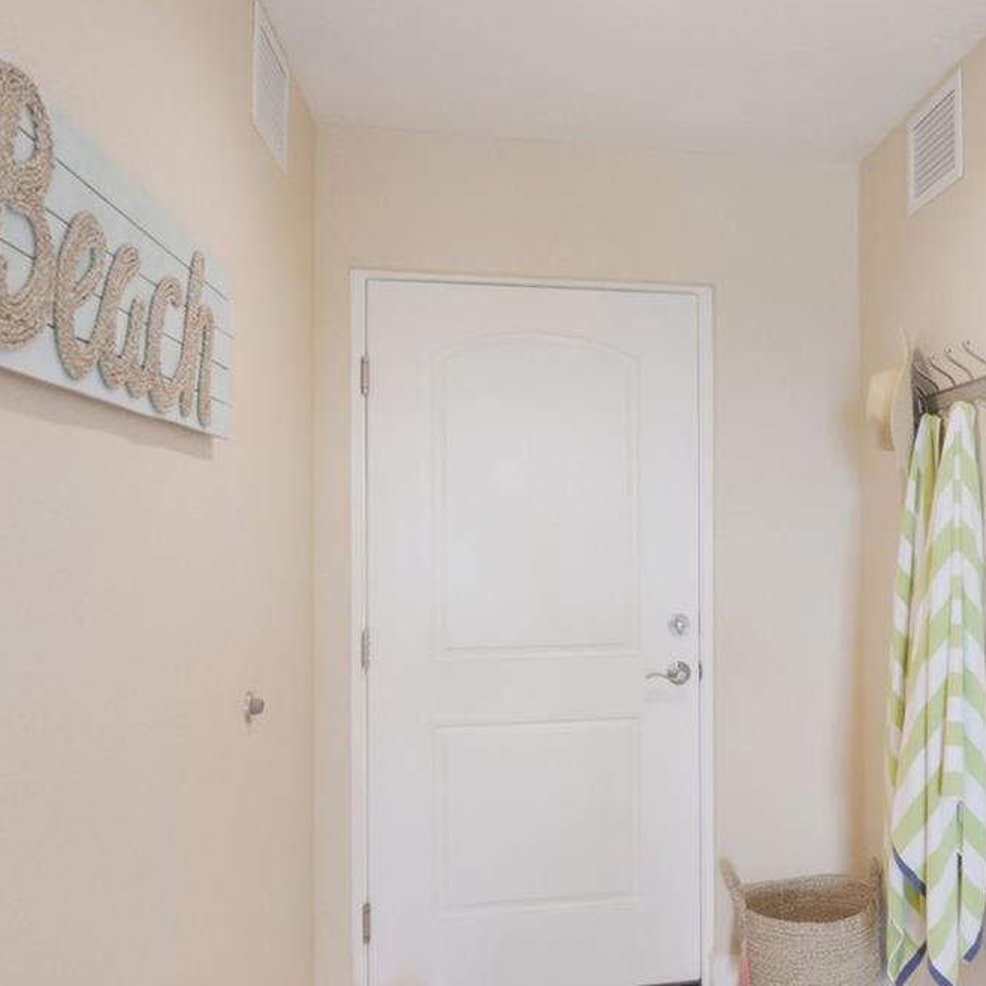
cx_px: 787
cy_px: 539
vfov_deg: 49.7
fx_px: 1063
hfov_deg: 47.1
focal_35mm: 33
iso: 400
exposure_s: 1/15
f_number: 8
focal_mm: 16
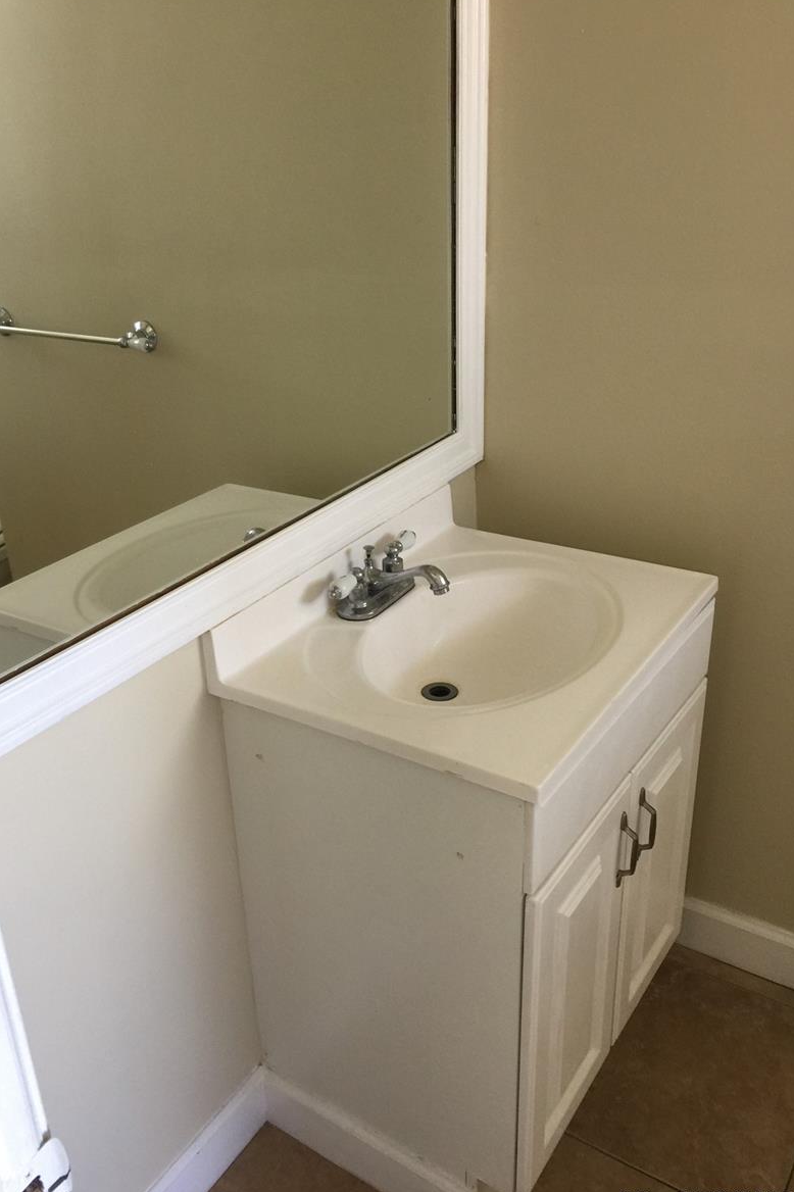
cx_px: 344
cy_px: 599
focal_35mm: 31
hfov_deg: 42.2
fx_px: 1026
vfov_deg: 60.3
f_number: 2.2
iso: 40
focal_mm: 4.15
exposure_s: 1/30
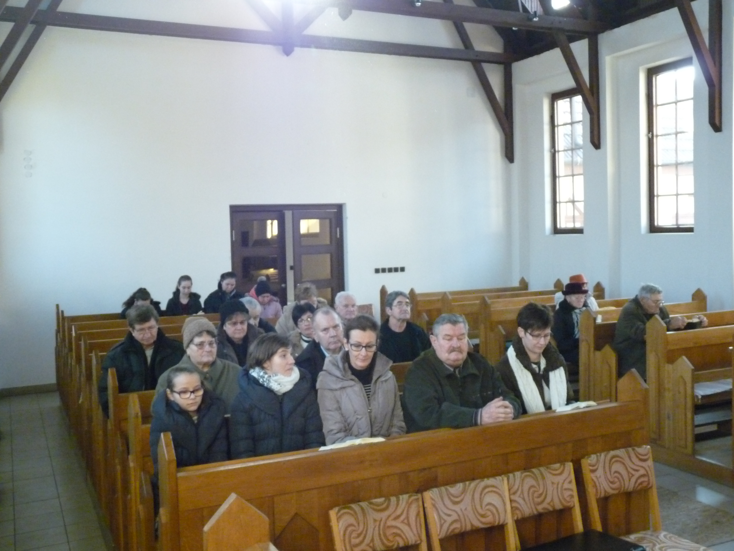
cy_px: 276
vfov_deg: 39.7
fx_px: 763
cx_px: 367
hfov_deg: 51.4
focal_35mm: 36
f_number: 3
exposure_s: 1/30
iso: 800
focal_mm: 6.4
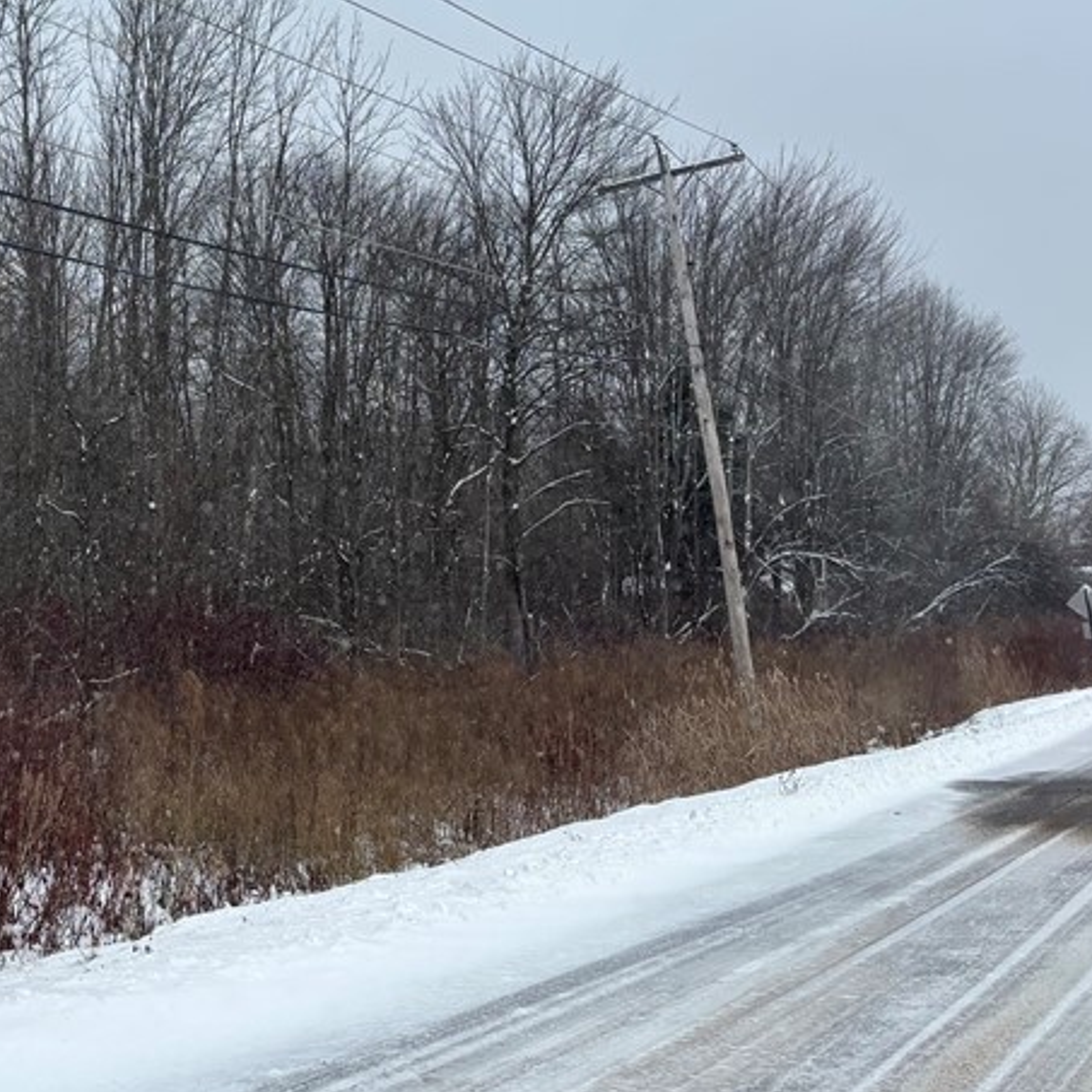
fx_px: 1856
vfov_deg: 32.5
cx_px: -39
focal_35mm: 52
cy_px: 345
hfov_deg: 30.2
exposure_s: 1/2151
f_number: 1.6
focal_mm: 5.96
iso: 50
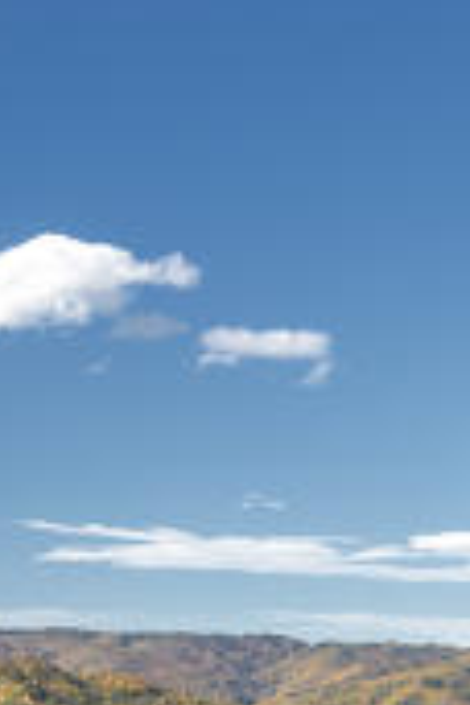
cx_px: 474
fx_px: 2056
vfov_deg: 17.3
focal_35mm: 105
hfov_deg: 12.9
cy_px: 1090
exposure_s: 1/30
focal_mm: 30
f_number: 11
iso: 100
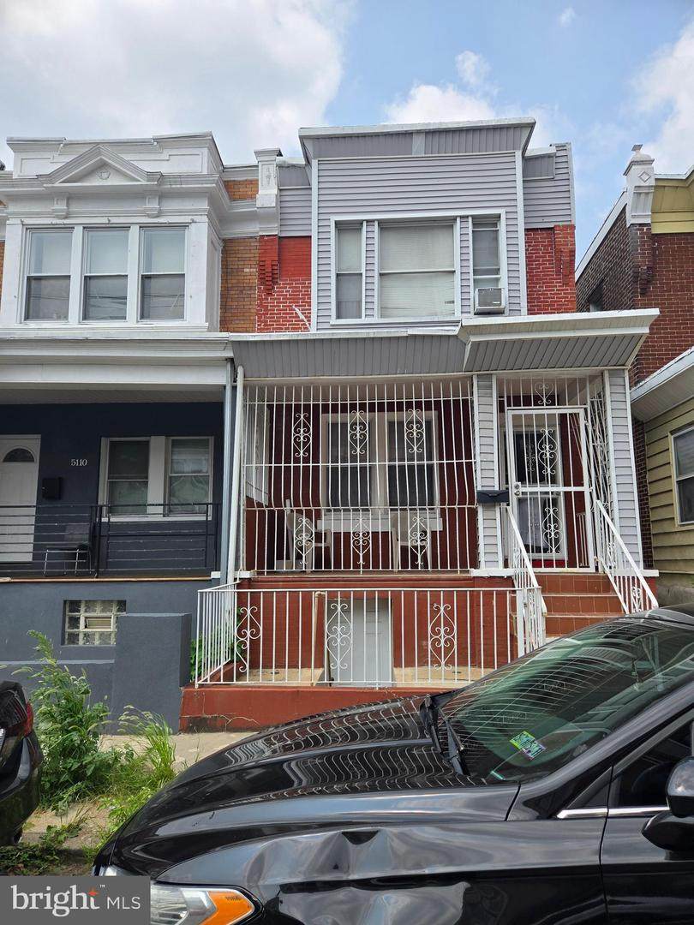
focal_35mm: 23
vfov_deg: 73.9
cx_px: 347
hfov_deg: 58.9
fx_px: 615
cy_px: 462
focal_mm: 5.4
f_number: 1.8
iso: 50
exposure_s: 1/2921
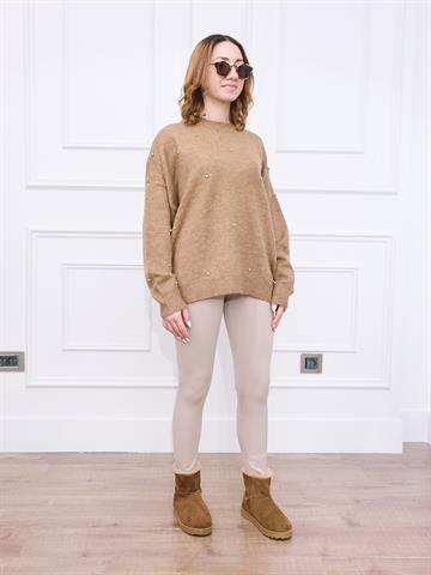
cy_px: 288
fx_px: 681
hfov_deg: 35.1
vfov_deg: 45.8
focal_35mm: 41
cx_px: 216
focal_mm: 19
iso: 200
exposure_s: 1/100
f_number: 5.6
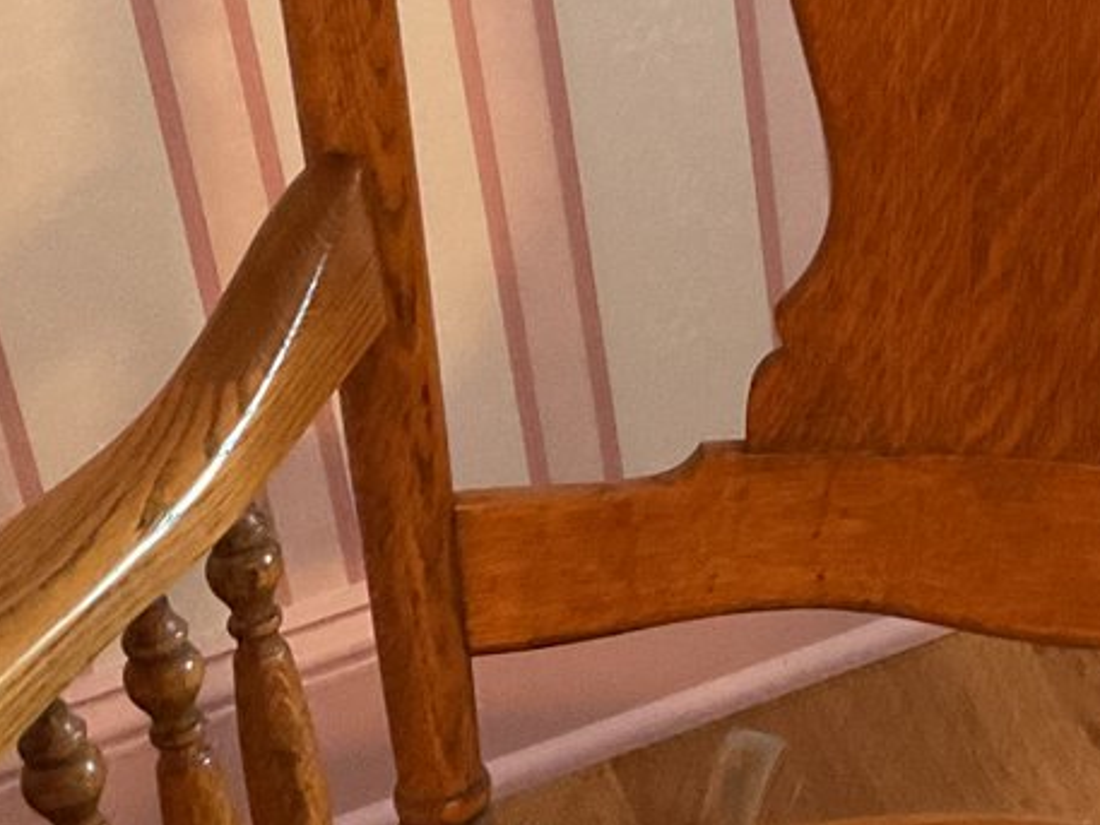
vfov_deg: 15.0
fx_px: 3051
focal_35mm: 96
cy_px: -78
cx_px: 1031
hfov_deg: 20.0
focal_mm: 3
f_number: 1.8
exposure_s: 1/60
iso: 250
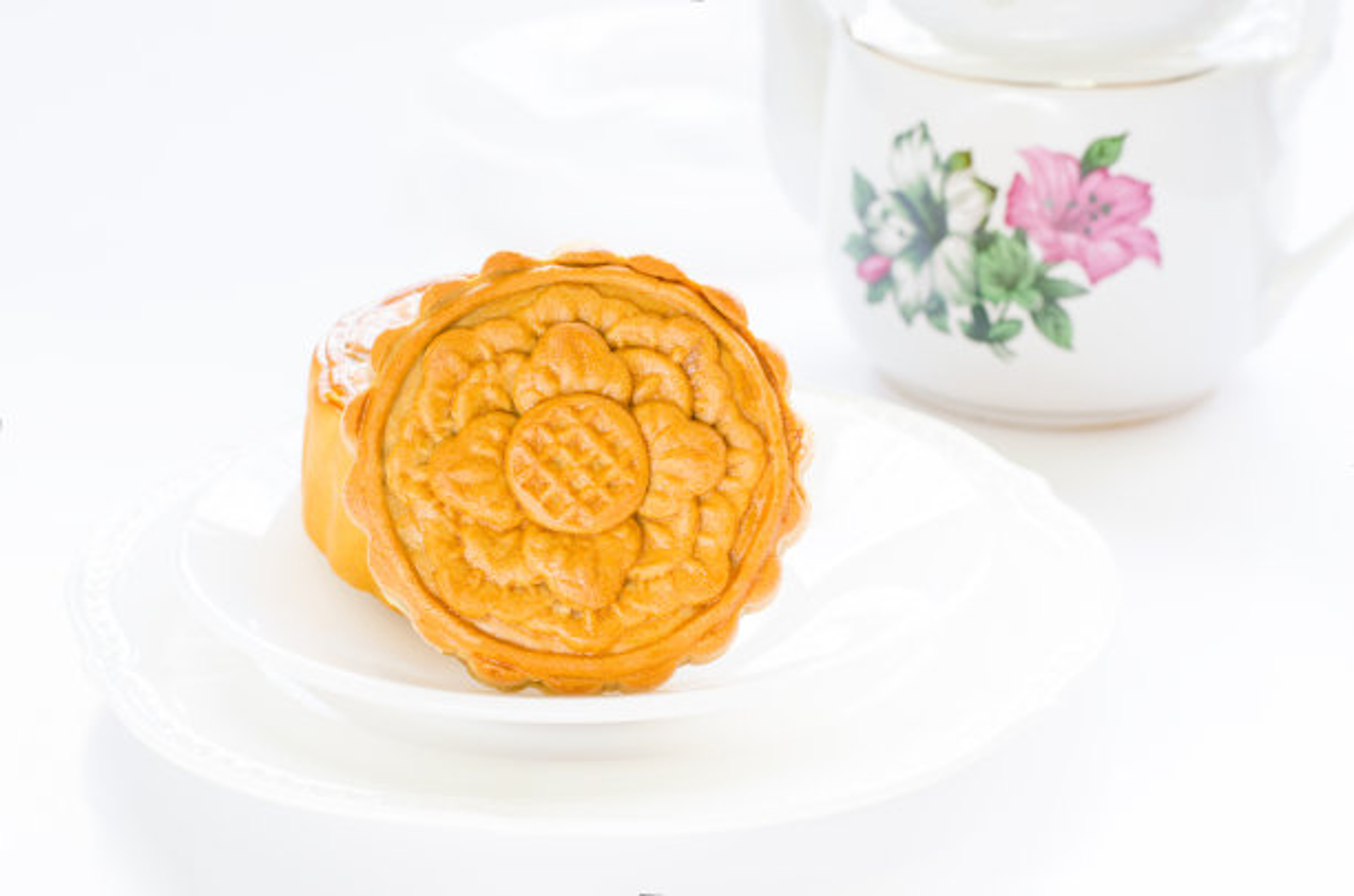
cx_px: 677
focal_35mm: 75
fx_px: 2814
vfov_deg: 18.1
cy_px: 448
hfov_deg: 27.1
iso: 100
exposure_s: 1/5
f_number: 8
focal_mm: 50
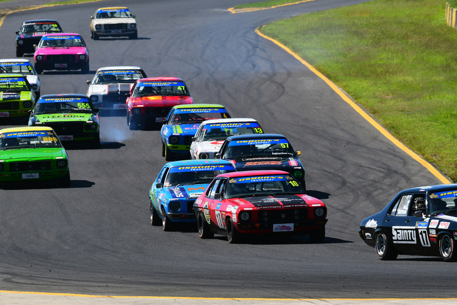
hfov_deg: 3.4
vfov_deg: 2.3
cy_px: 152
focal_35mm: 600
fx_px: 7619
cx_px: 228
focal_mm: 400
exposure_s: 1/640
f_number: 13
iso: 500
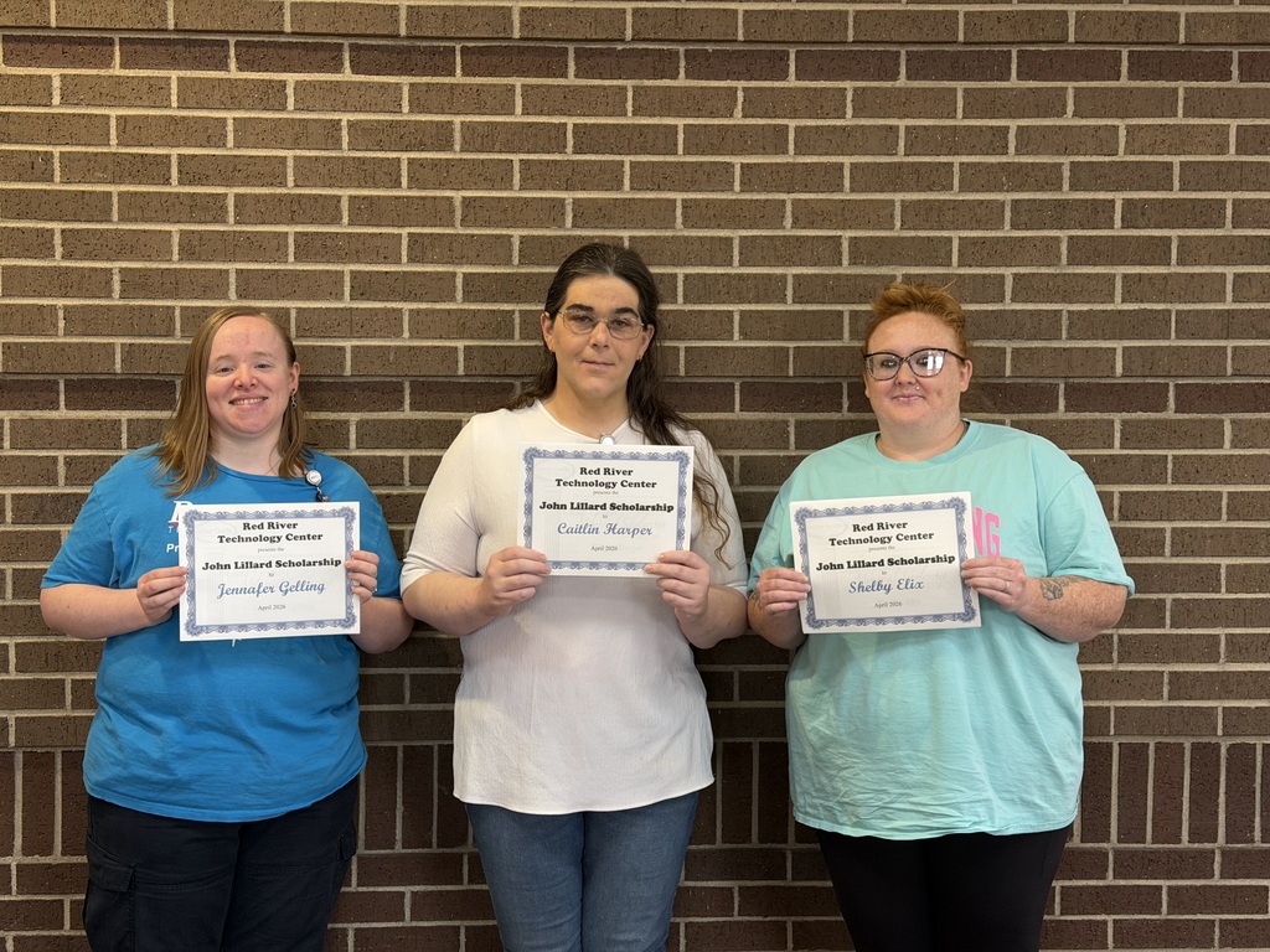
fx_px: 1761
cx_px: 635
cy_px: 476
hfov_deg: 39.7
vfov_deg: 30.3
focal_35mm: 48
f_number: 1.78
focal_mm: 6.76
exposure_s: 1/60
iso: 200
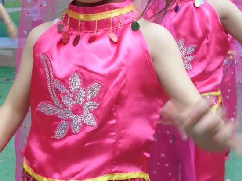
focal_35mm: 65
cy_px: 24
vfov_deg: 22.2
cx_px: 61
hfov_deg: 29.4
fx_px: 455
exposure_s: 1/90
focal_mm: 6.3
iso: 100
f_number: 3.2
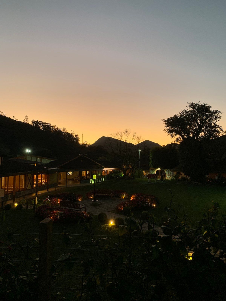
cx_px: 113
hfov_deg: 53.1
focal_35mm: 26
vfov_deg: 67.3
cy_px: 150
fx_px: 226
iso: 320
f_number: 1.8
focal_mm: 4.25
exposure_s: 1/60
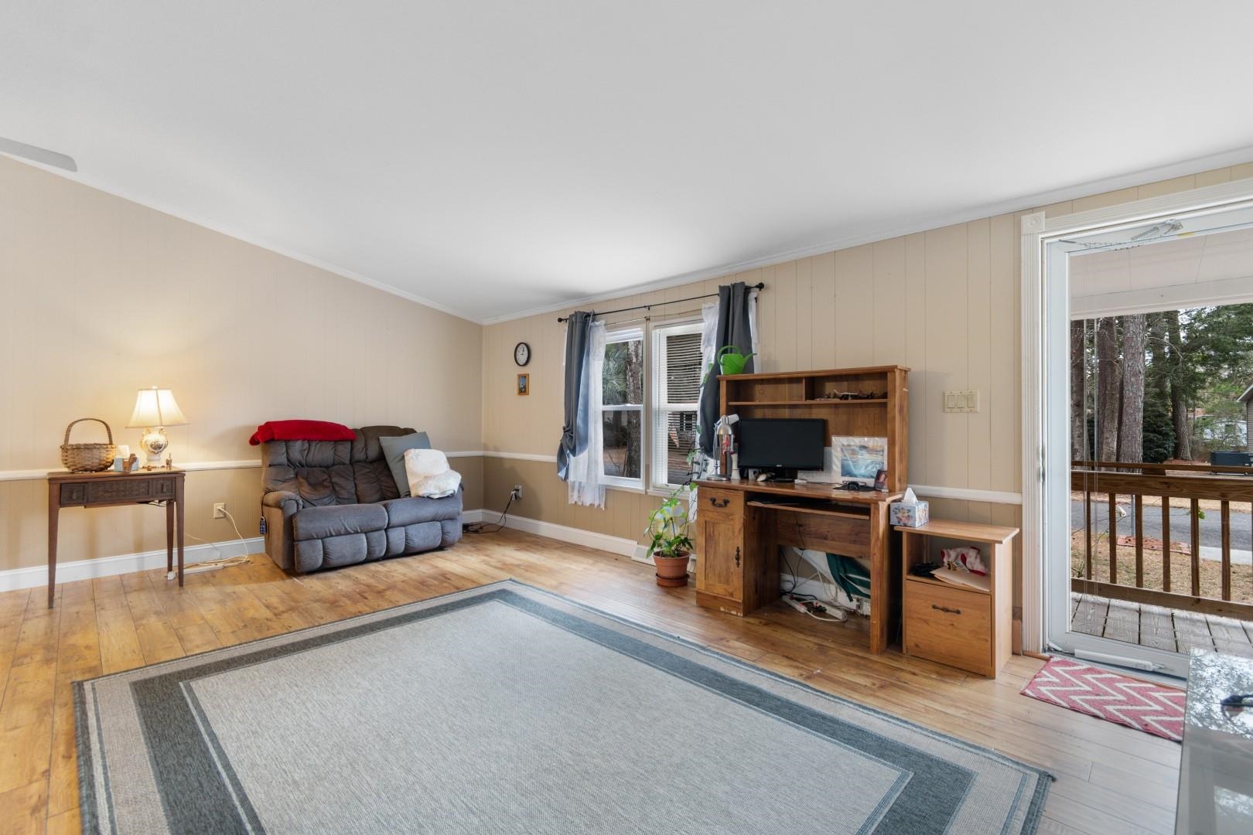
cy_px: 418
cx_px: 626
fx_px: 522
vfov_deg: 77.3
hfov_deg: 100.4
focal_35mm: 15
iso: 100
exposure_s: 1/10
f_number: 4.5
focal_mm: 10
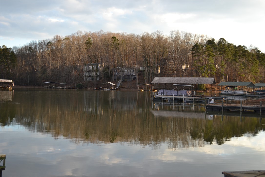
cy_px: 88
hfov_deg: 46.4
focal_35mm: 42
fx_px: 309
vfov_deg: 31.9
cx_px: 132
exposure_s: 1/125
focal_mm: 28
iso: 140
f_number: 4.5
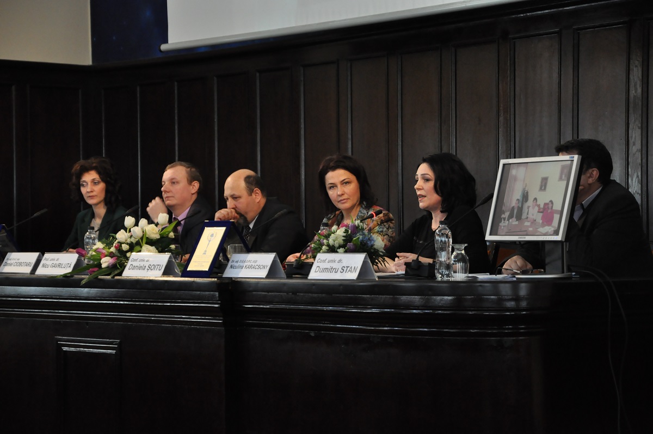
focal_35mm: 112
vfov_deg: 12.1
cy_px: 217
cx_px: 326
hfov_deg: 18.2
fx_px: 2038
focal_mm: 75
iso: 1600
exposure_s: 1/40
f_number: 5.3
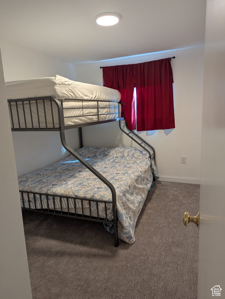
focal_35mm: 24
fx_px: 207
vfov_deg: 71.5
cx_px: 112
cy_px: 150
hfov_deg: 56.9
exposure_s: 1/38.5
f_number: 1.85
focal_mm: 6.81
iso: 55
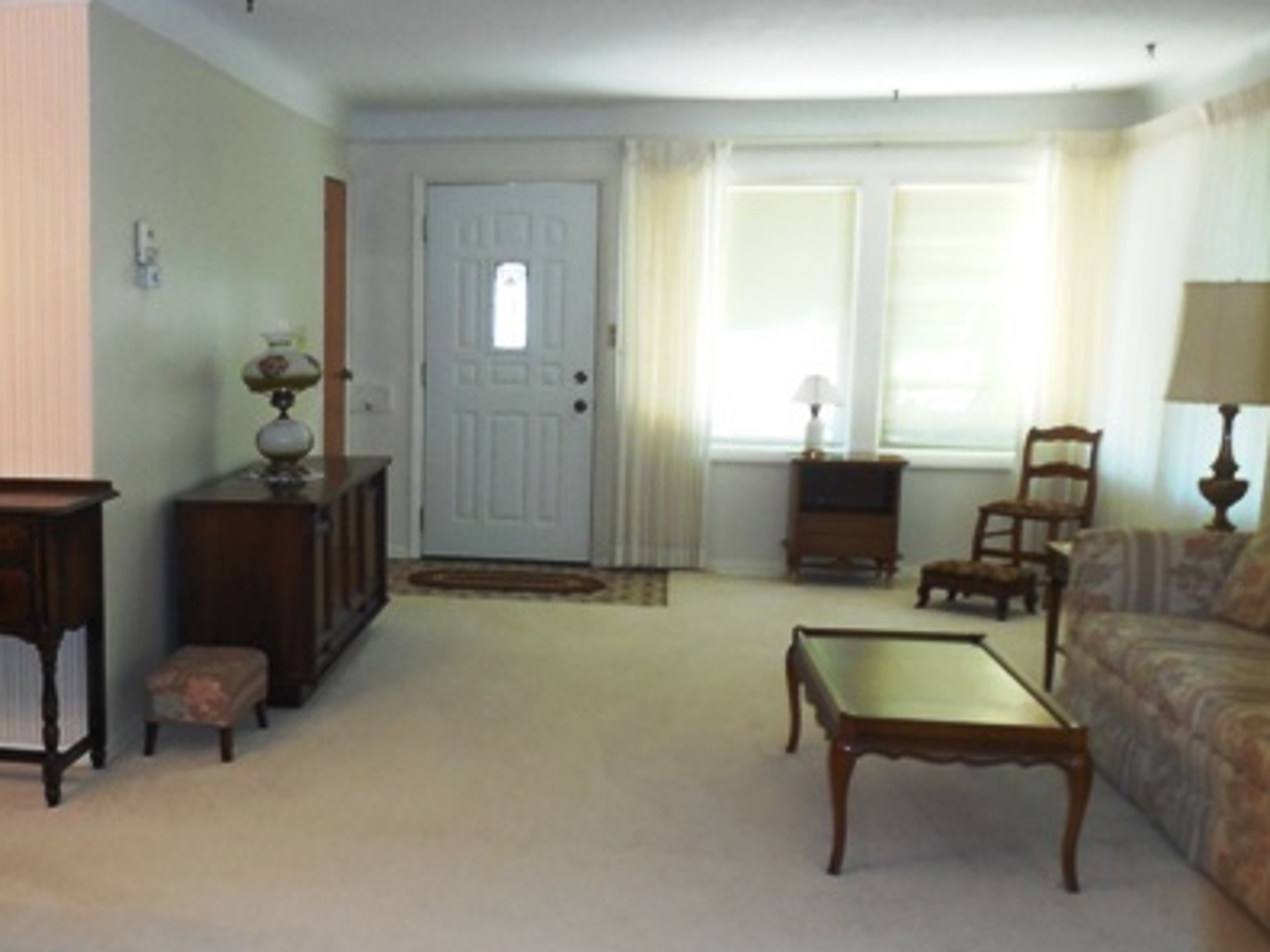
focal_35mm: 42
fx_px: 1541
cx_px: 247
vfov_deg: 34.3
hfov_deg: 42.7
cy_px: 539
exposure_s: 1/25
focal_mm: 4.6
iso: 360
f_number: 3.5
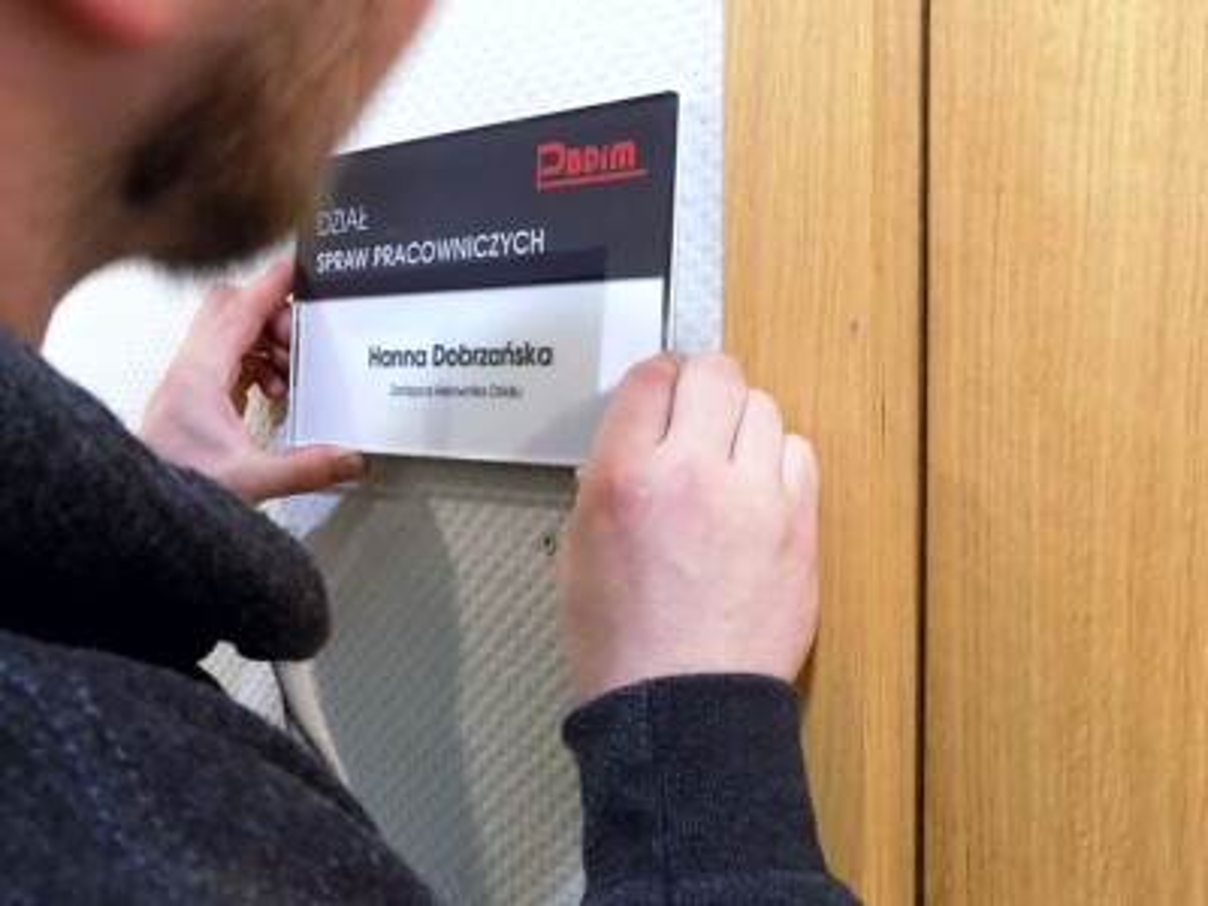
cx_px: 604
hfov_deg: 73.9
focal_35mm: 23
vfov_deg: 58.9
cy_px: 453
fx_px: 803
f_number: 3.1
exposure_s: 1/10
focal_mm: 4
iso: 400
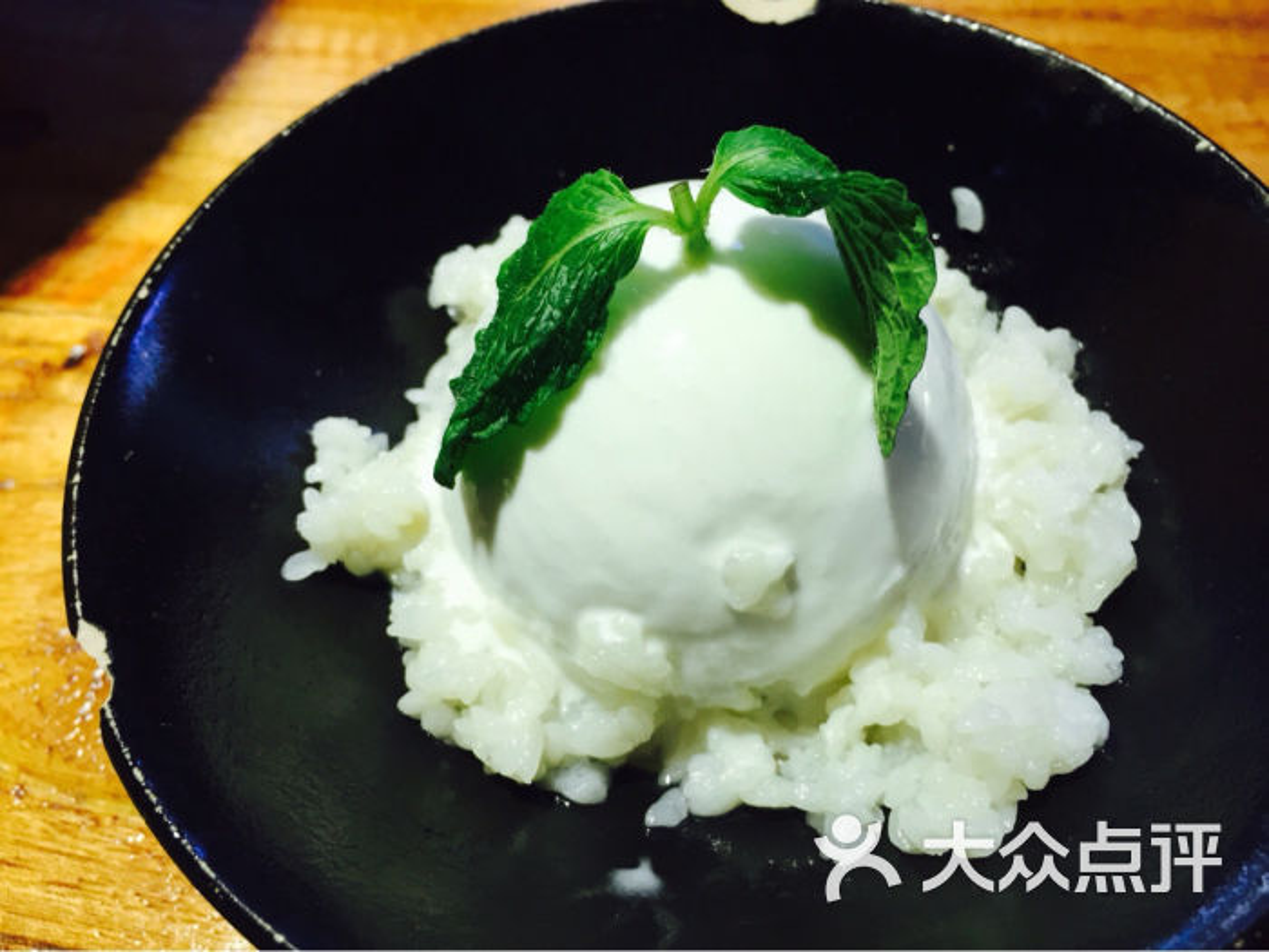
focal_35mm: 29
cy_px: 476
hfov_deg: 61.7
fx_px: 1063
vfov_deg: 48.2
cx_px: 634
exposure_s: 1/40
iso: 40
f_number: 2.2
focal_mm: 4.15
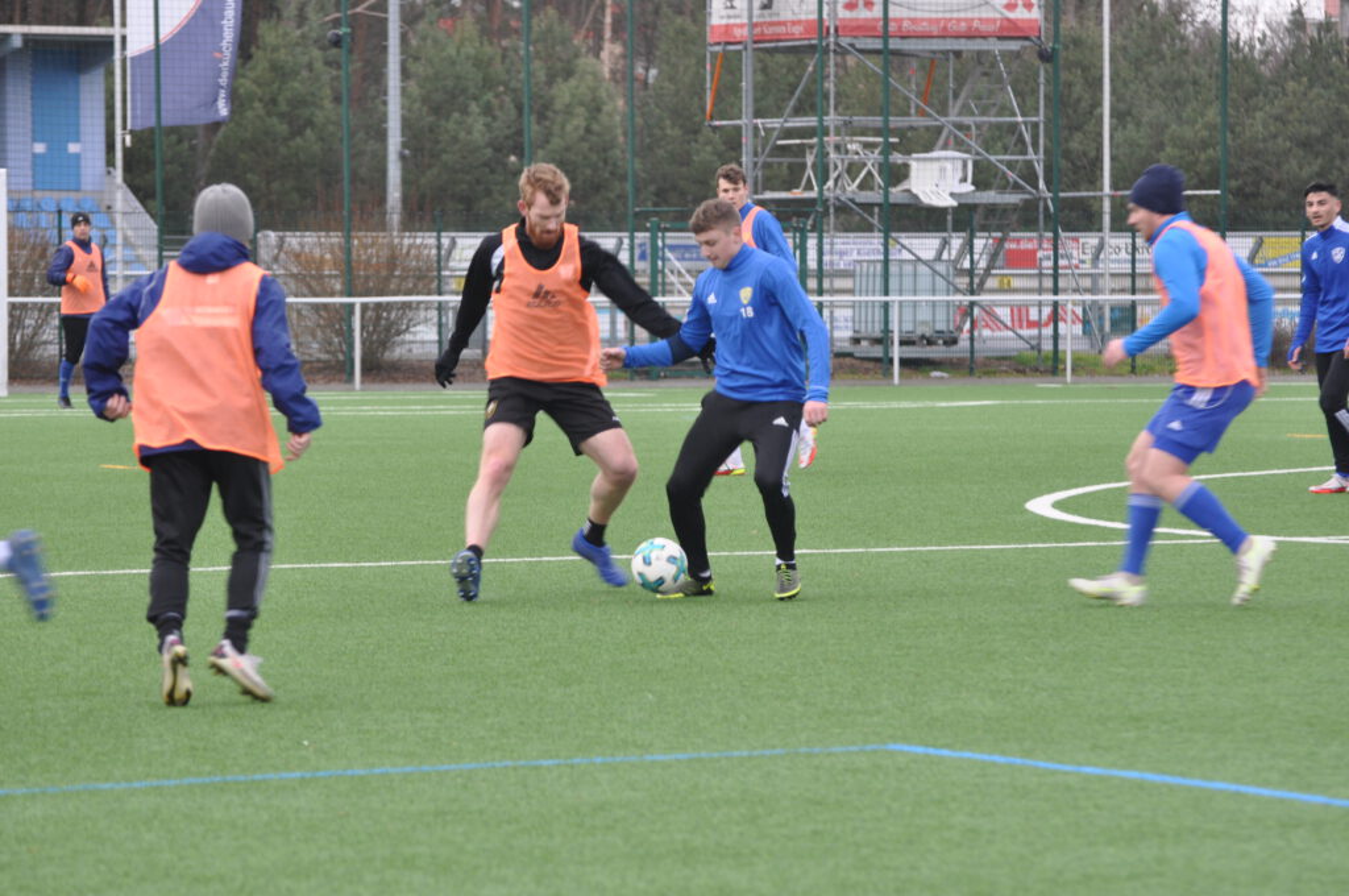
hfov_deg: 10.2
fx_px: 7578
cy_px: 448
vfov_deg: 6.8
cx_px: 674
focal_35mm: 202
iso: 400
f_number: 4.8
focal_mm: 135
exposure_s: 1/125
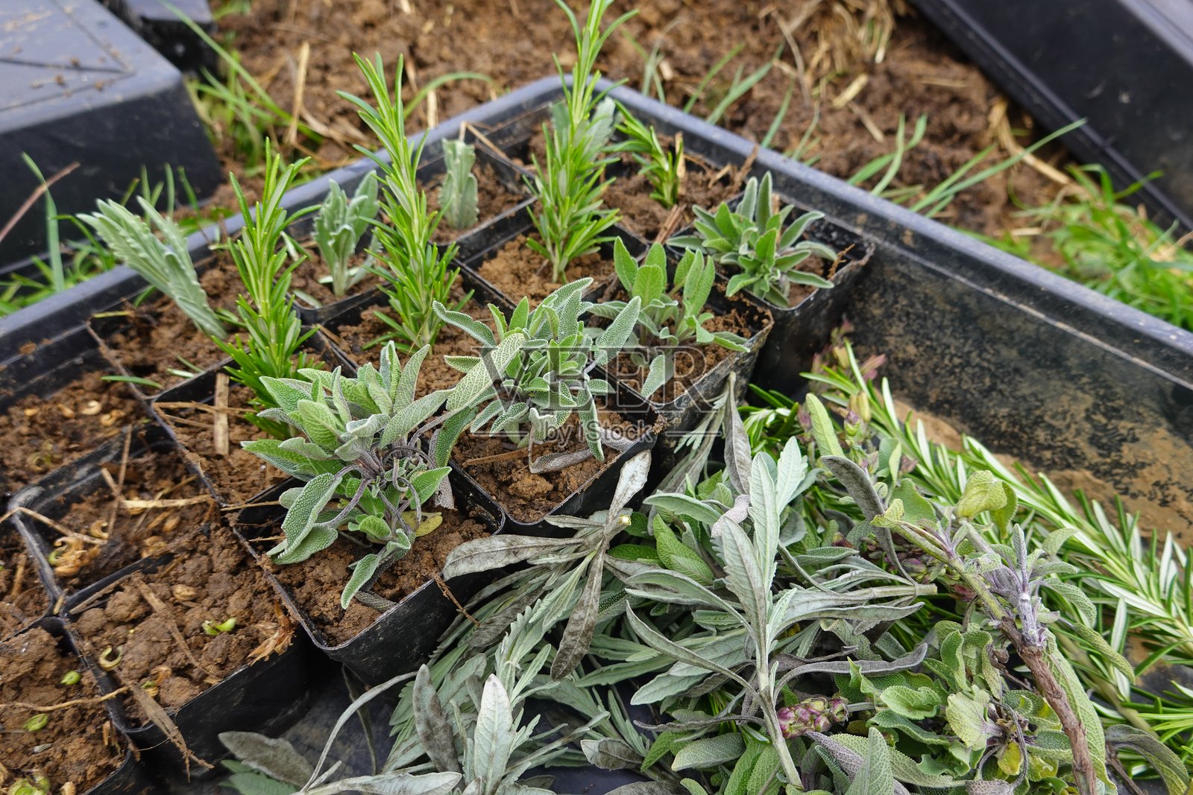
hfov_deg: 73.7
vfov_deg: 53.1
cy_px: 398
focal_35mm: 24
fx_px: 795
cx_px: 596
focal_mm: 9
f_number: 2.8
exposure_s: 1/200
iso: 100
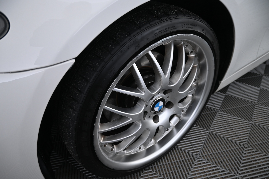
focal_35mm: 24
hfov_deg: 73.7
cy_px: 90
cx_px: 134
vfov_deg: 53.1
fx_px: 179
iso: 400
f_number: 3.5
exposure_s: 1/25
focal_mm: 16
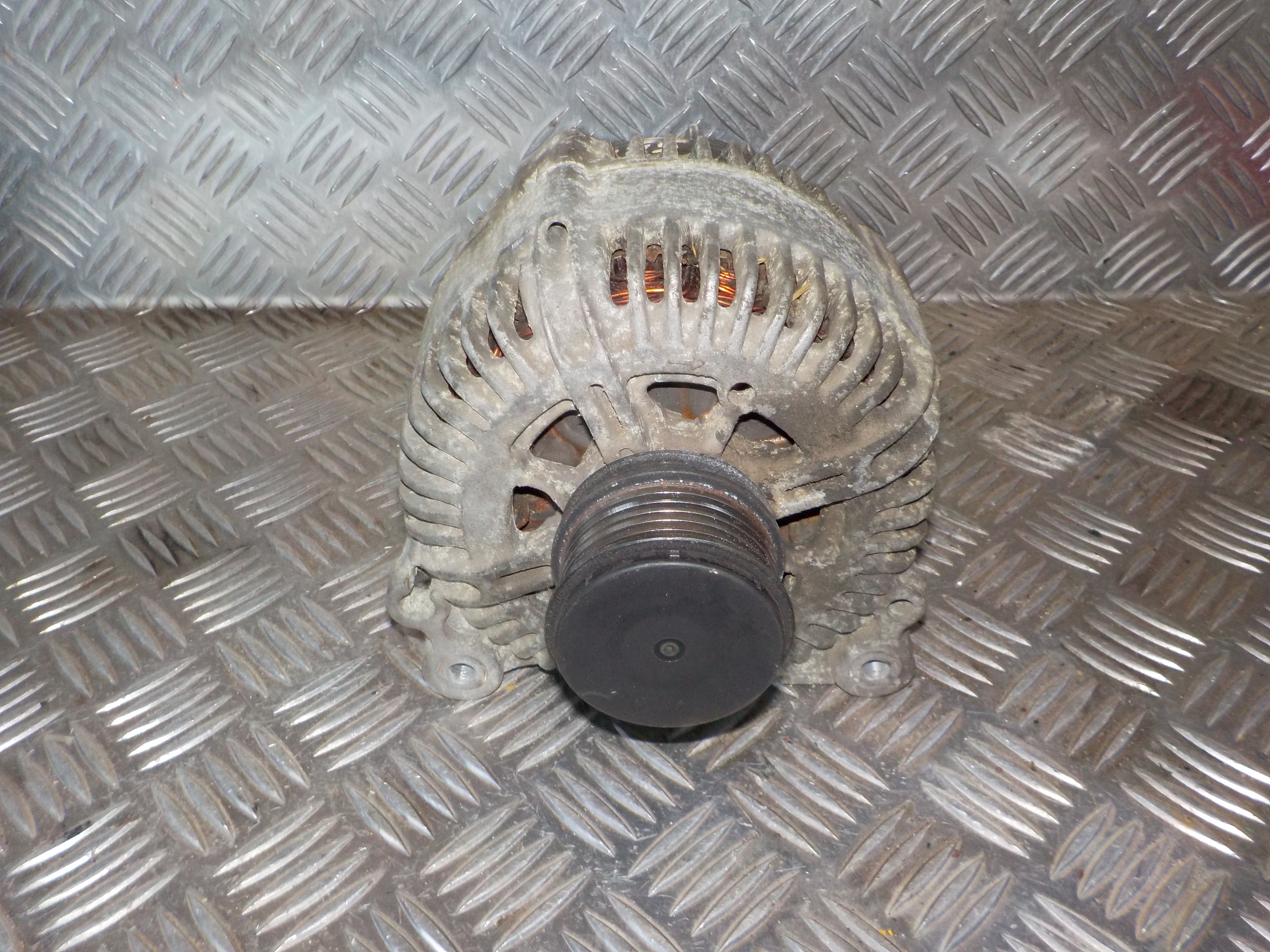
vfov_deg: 46.8
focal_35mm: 30
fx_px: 1101
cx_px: 635
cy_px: 476
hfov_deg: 60.0
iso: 200
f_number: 3.3
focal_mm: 4.1
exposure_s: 1/30
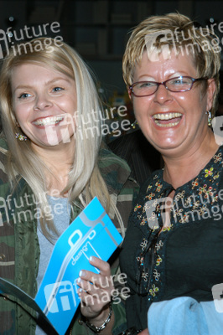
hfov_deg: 13.0
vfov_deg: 19.5
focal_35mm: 105
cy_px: 168
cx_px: 112
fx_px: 977
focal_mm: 70
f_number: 5.3
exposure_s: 1/160
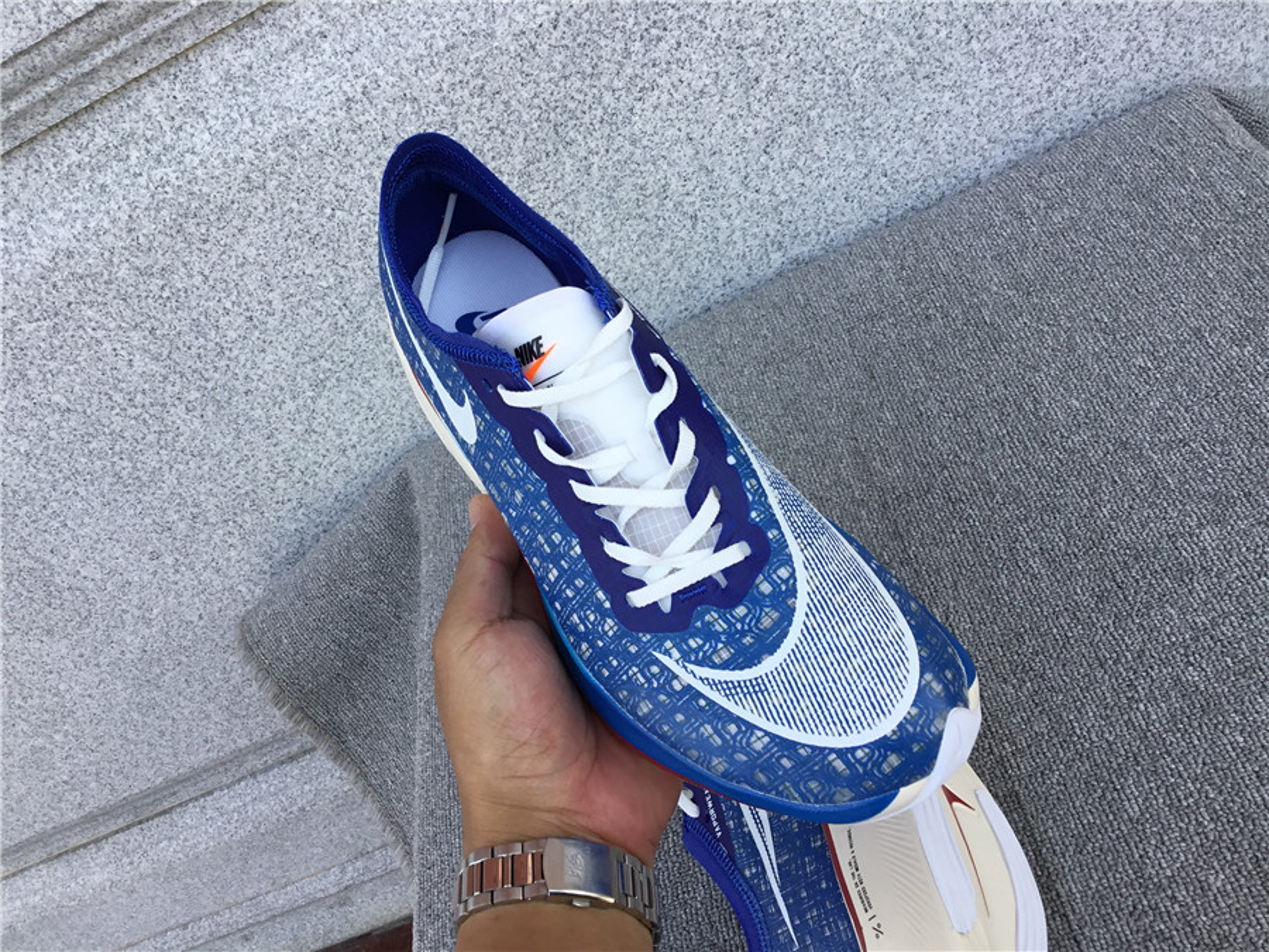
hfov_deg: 58.4
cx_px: 634
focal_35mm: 31
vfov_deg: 45.4
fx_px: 1136
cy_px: 476
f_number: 2.4
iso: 25
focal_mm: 3.3
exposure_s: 1/223
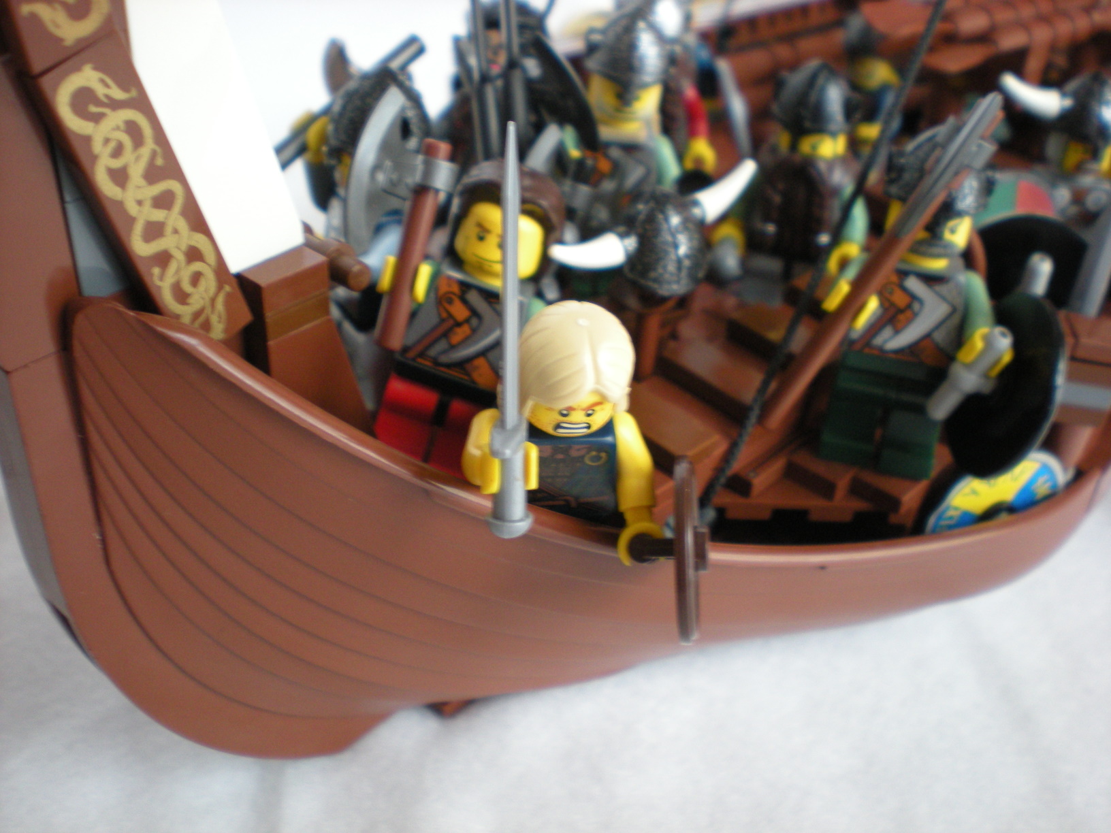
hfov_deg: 49.0
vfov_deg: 37.7
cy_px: 416
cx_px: 556
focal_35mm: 38
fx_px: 1220
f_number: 3.1
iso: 200
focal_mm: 6.3
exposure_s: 1/11.8
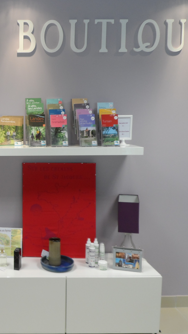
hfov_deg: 27.0
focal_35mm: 41
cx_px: -9
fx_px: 363
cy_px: 166
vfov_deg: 49.4
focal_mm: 4.9
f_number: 3.1
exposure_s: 1/30
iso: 100
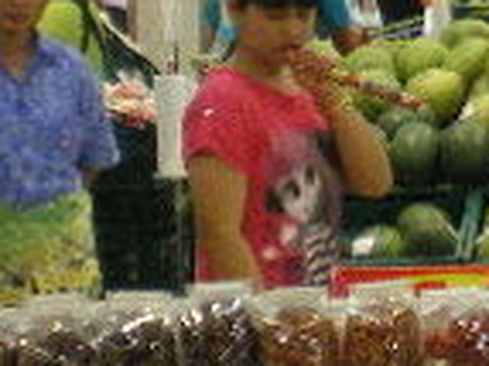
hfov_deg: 11.4
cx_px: 828
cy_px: -22
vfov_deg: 9.0
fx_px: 2315
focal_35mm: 164
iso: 500
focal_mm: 6.3
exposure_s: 1/60
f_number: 3.1
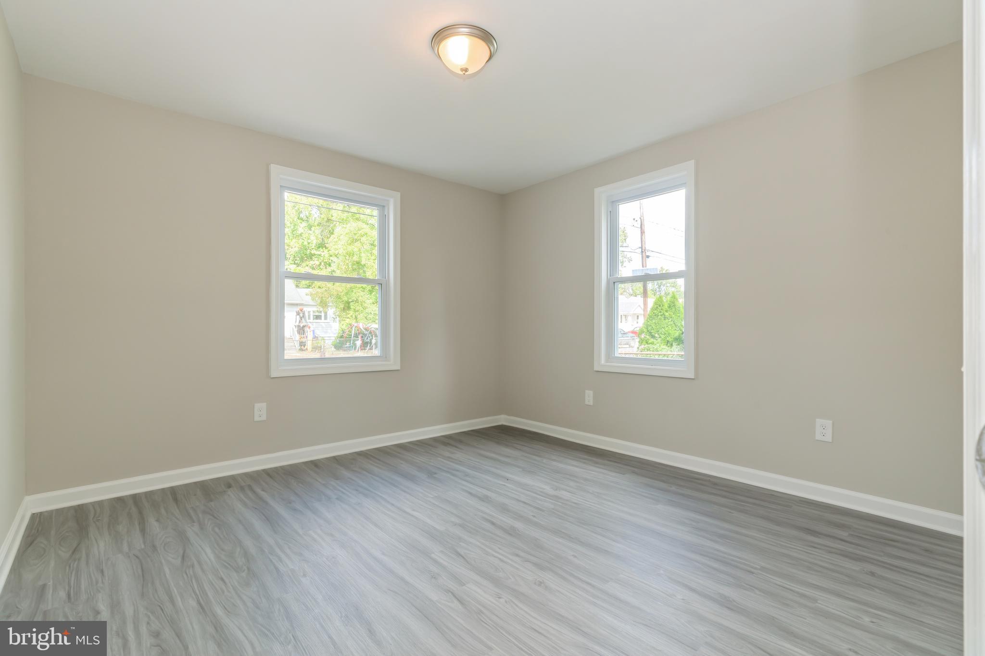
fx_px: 438
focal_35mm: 16
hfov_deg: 96.7
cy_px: 328
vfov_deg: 73.7
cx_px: 492
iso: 200
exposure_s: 1/10
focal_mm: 16
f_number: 11
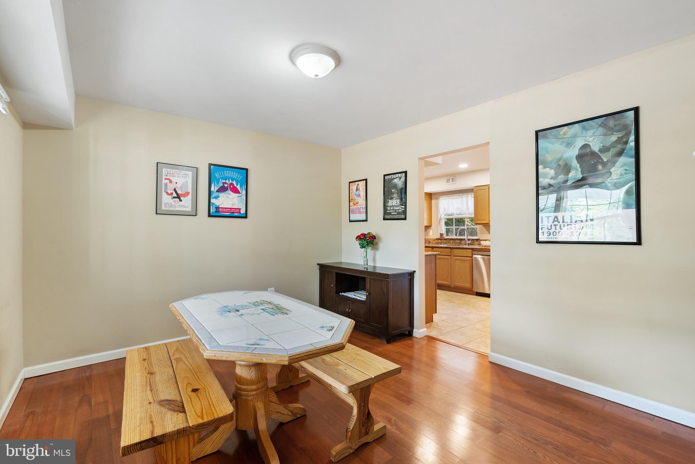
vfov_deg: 73.8
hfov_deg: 96.7
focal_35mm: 16
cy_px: 232
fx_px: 309
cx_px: 348
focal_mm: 16
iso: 320
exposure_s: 1/2
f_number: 8
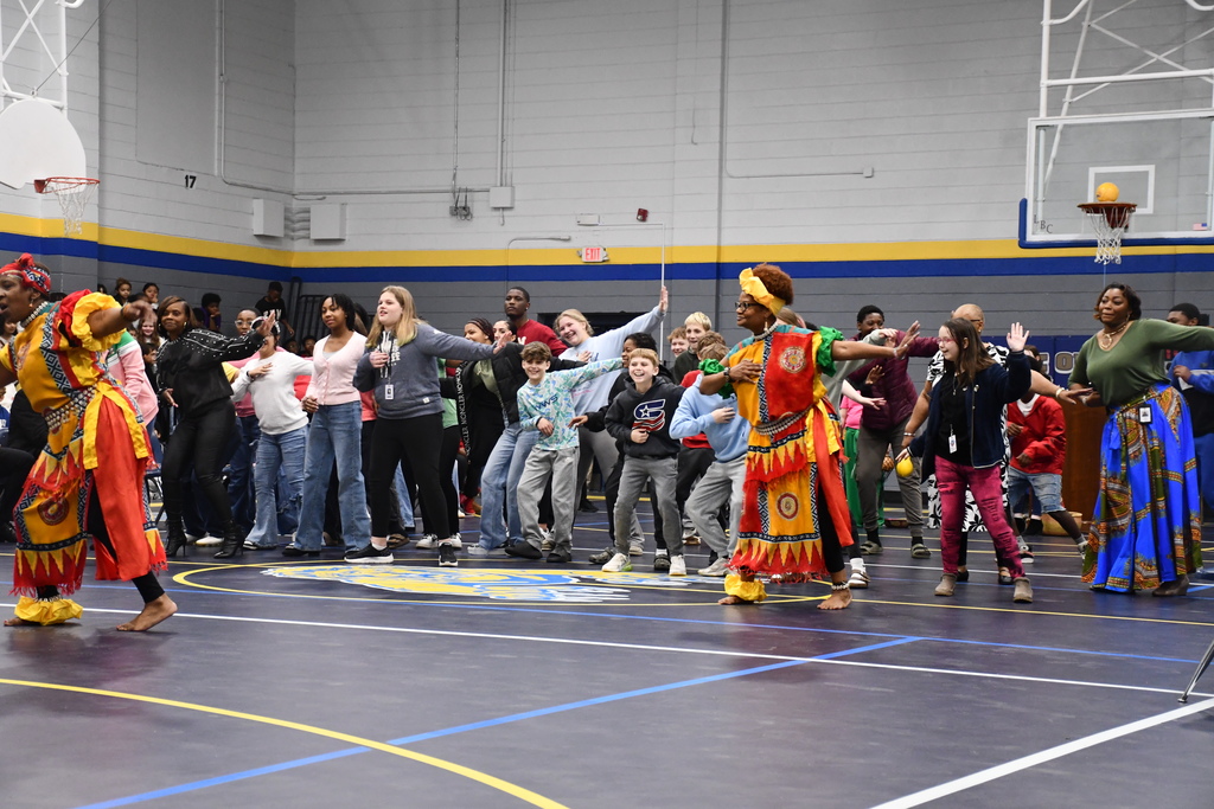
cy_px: 404
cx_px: 607
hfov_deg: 28.1
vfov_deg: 18.9
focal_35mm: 72
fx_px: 2428
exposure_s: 1/125
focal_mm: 48
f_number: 4.5
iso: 2200
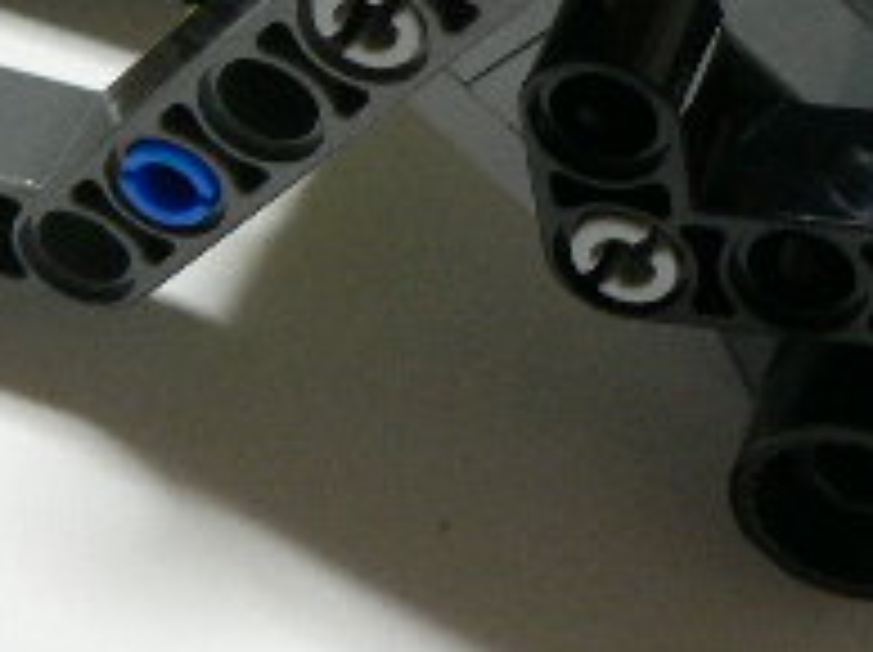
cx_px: 310
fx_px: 2997
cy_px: -117
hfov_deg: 16.5
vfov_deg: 12.2
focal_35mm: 119
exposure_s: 1/15
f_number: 2.8
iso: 200
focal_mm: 6
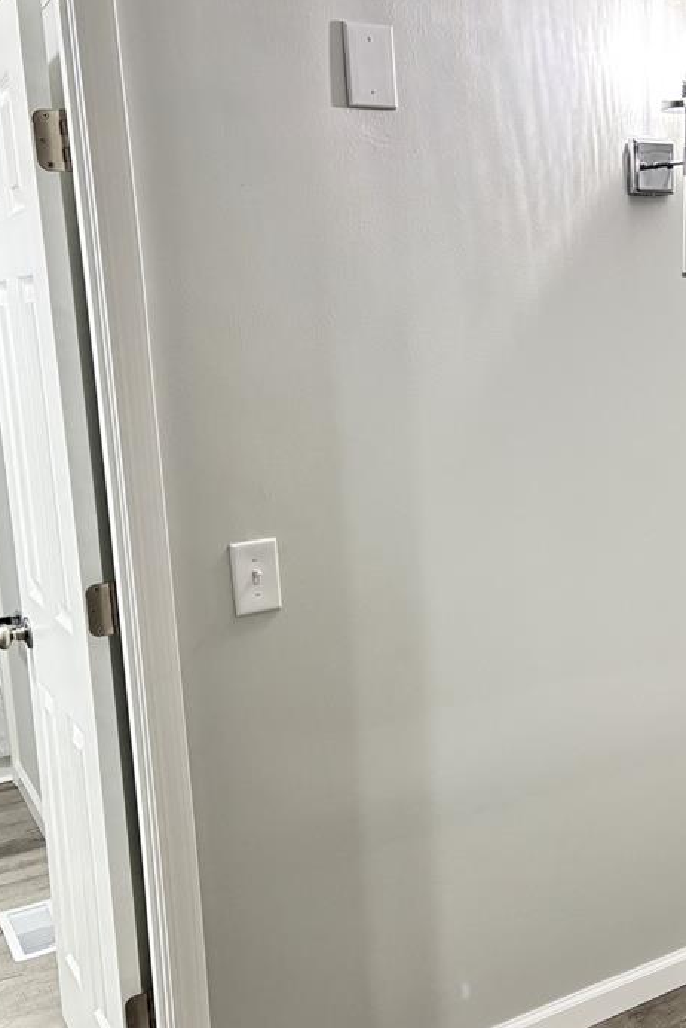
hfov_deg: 32.3
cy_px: 517
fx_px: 1142
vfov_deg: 48.4
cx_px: 573
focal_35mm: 40
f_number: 1.6
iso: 320
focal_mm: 5.96
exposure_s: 1/60
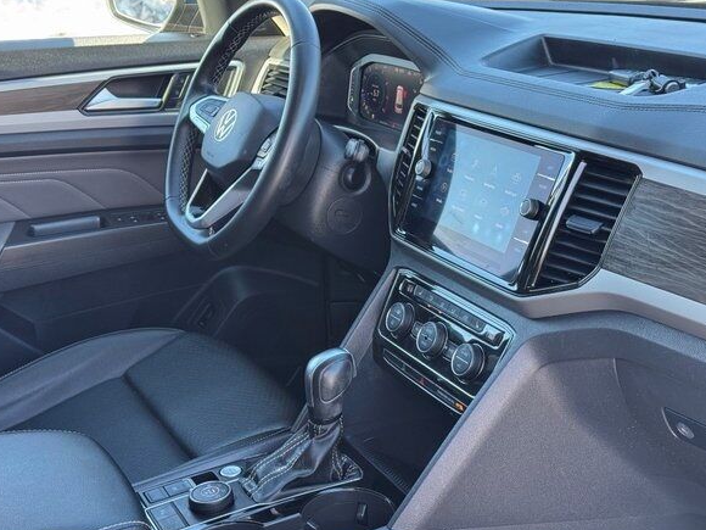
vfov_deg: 27.5
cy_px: 270
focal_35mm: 53
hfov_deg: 36.2
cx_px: 374
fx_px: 1081
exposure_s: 1/107
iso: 100
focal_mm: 6.76
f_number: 1.78
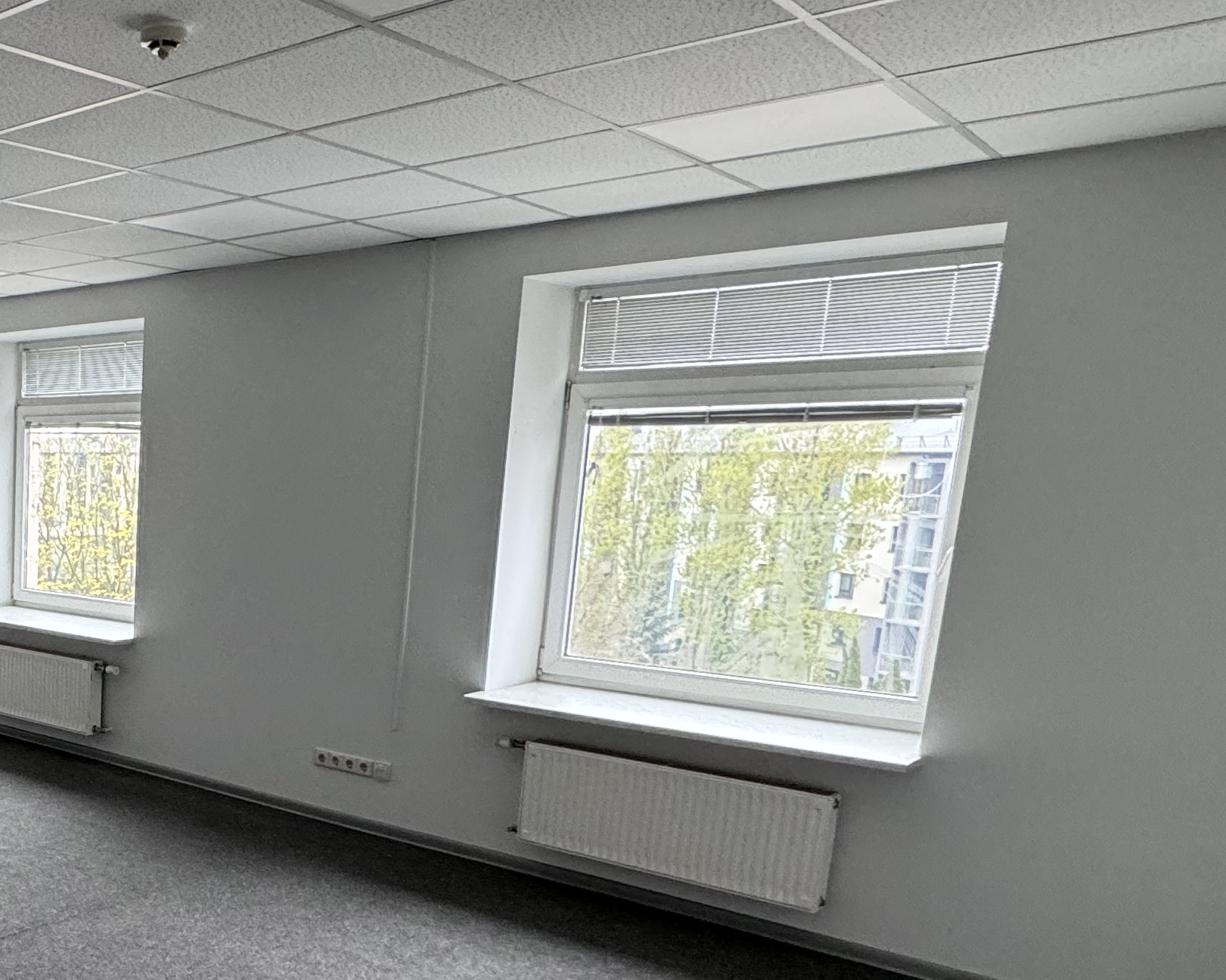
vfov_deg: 42.4
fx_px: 1233
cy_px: 698
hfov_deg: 44.0
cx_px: -35
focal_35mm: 34
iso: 250
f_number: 2.2
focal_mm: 2.22
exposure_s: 1/99
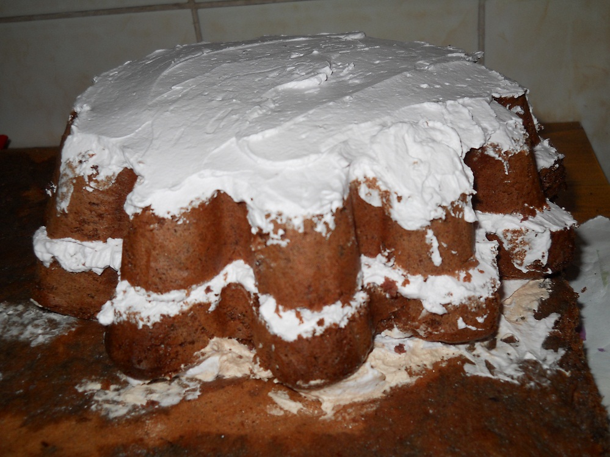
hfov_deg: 45.8
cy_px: 228
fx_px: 722
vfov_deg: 35.1
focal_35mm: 41
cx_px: 305
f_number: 5.5
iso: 80
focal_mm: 6.72
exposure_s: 1/30
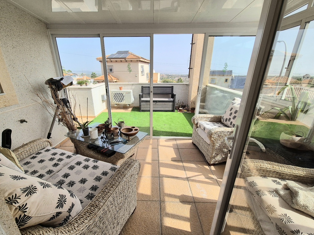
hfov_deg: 102.0
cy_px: 123
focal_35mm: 14
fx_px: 127
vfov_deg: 85.6
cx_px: 151
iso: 50
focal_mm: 2.2
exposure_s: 1/1667
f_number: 2.2
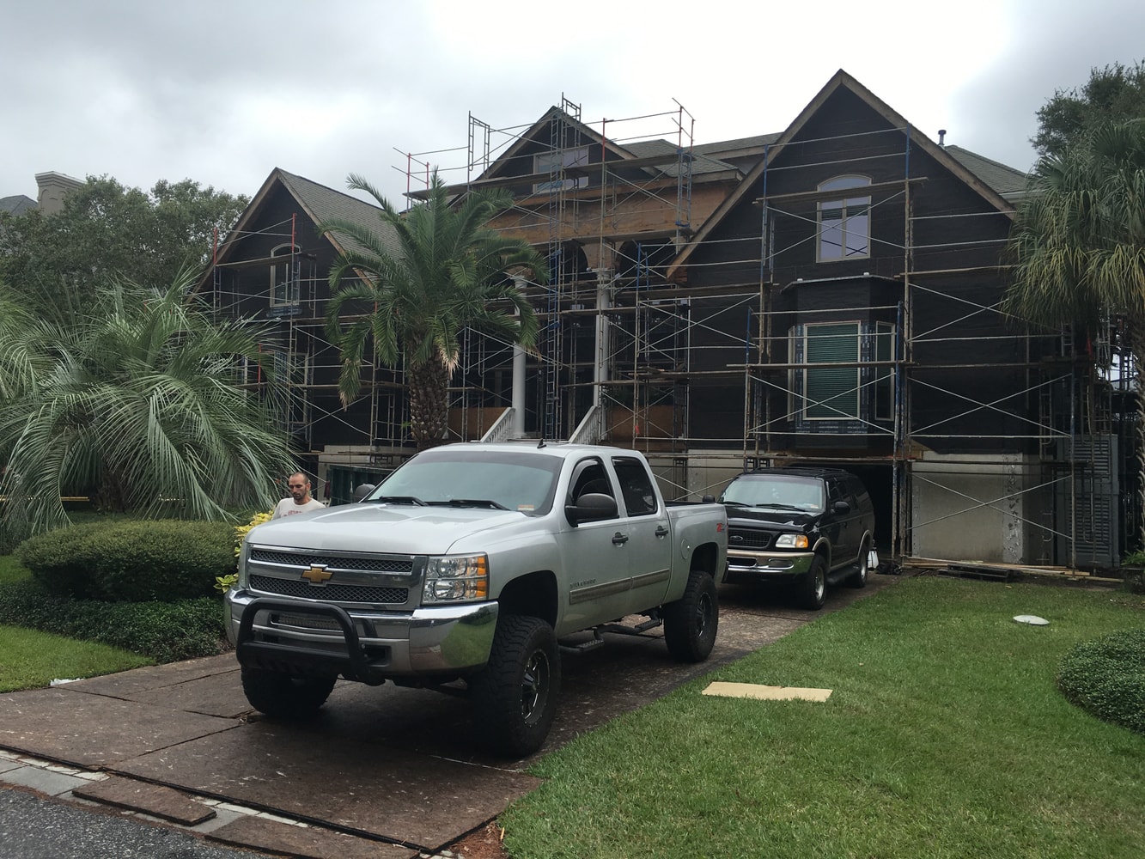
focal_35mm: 29
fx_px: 959
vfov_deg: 48.2
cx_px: 572
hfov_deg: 61.7
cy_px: 430
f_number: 2.2
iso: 25
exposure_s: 1/1131
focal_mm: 4.15
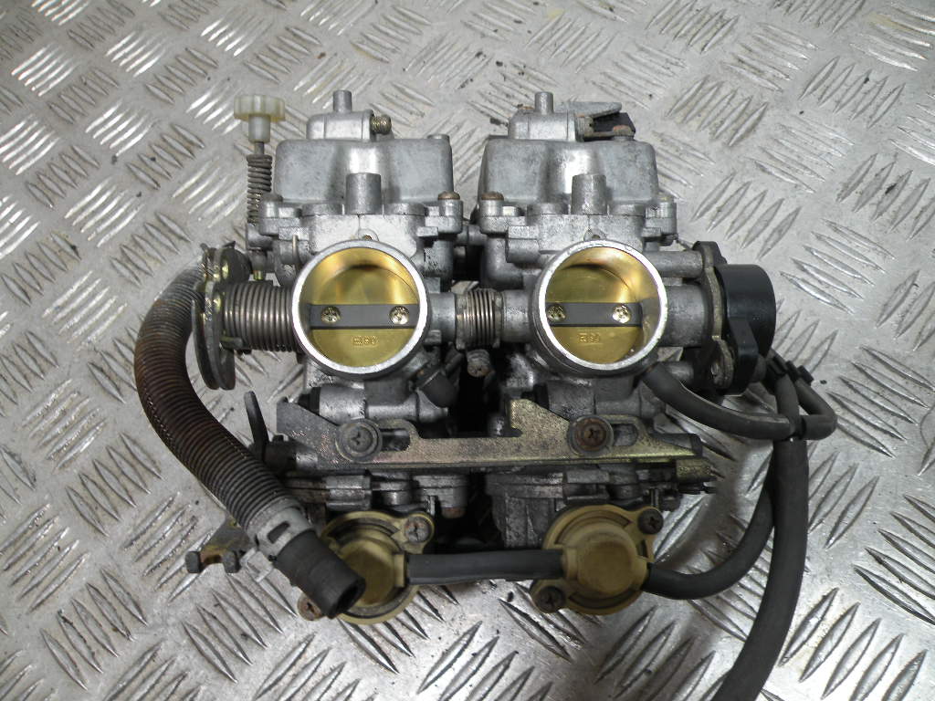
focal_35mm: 27
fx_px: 729
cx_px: 468
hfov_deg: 65.3
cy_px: 350
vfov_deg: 51.4
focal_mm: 4.7
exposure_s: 1/68.3
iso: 64
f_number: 2.8
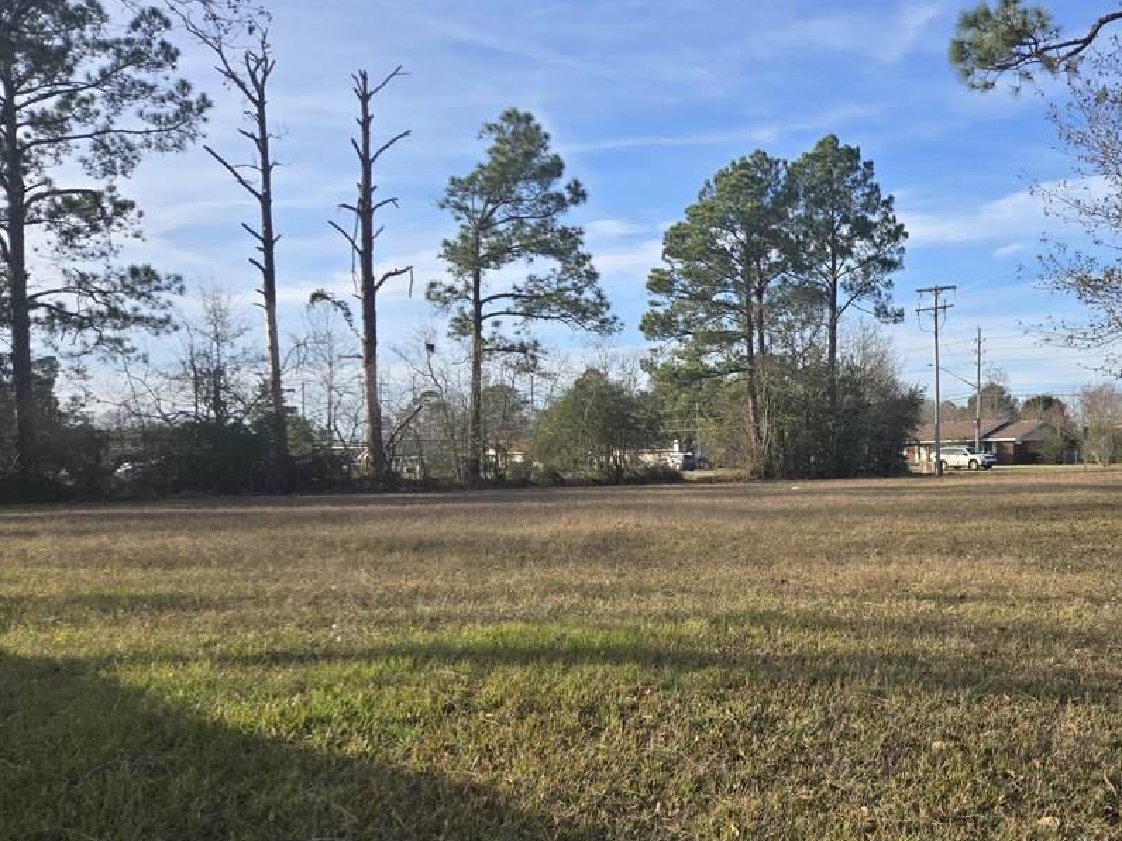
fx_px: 1199
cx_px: 808
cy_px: 535
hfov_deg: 48.6
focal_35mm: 37
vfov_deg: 38.4
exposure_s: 1/885
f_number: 1.8
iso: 25
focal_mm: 5.4
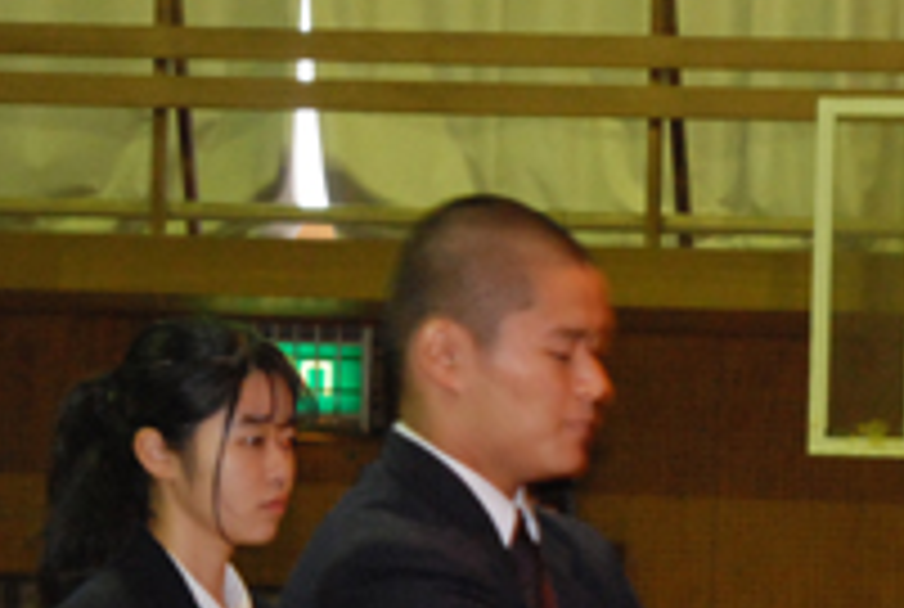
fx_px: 7877
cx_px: 1048
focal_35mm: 313
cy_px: 833
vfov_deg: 4.4
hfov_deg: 6.5
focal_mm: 70
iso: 1600
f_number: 7.1
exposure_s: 1/30
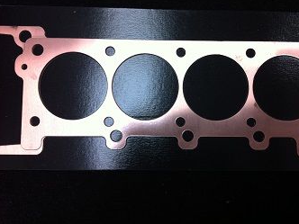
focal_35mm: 41
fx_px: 354
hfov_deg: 45.6
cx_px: 173
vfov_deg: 35.1
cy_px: 97
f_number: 2.8
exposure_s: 1/40
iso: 80
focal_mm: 3.85
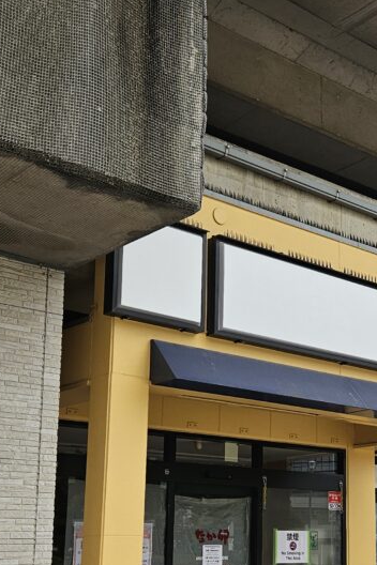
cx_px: 361
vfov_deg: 34.0
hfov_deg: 22.6
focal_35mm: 58
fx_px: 911
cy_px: 400
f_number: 1.8
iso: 40
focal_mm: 5.4
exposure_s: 1/484
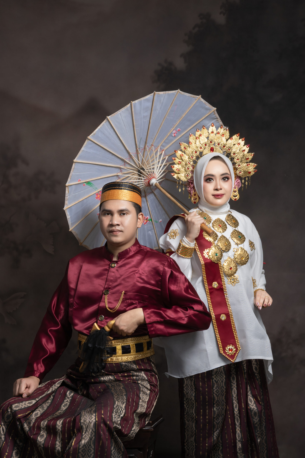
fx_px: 940
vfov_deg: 27.3
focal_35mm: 74
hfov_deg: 18.4
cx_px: 152
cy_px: 229
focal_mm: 49.9
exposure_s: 1/160
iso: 250
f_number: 10
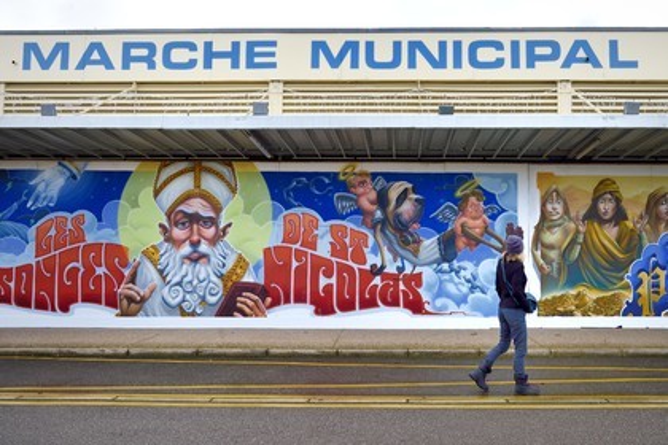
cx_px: 334
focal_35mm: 31
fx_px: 575
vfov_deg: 42.3
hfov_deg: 60.3
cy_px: 222
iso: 400
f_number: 8
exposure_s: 1/320
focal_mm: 31
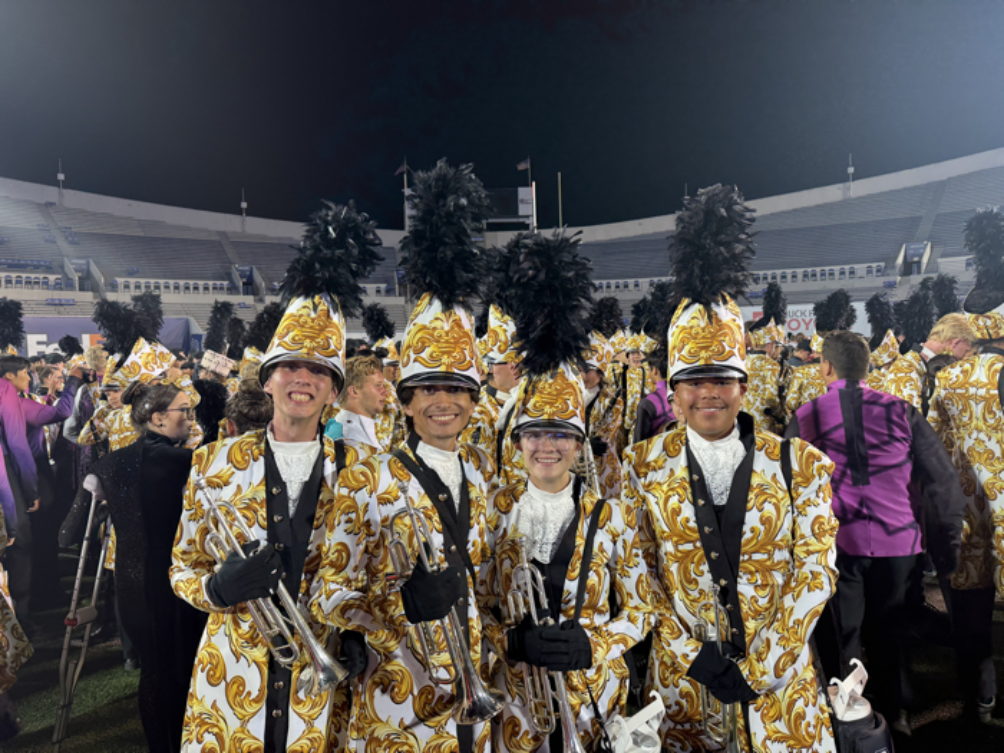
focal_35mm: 24
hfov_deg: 71.6
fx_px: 696
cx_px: 502
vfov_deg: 56.8
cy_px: 376
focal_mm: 6.76
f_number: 1.78
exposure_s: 1/120
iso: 100
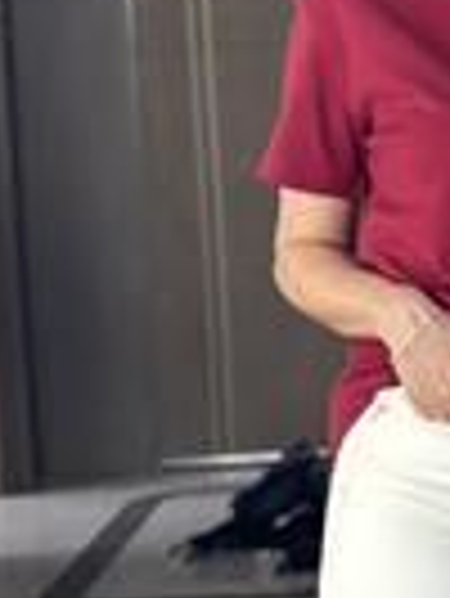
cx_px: 549
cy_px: 567
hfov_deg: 8.1
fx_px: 3150
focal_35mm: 182
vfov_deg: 10.8
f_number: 1.78
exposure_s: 1/105
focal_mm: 6.86
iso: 125
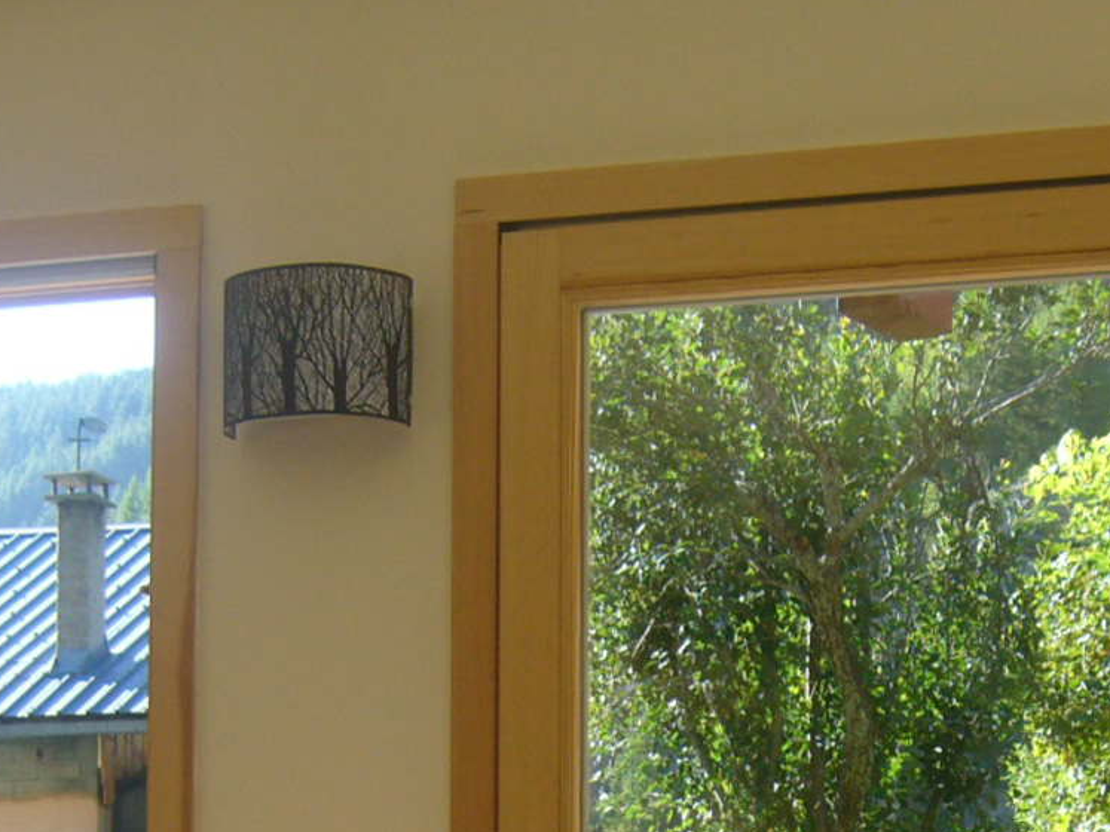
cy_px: 982
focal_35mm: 90
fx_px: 2885
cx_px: 739
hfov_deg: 21.7
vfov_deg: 15.8
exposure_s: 1/160
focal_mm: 5.8
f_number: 2.8
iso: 80
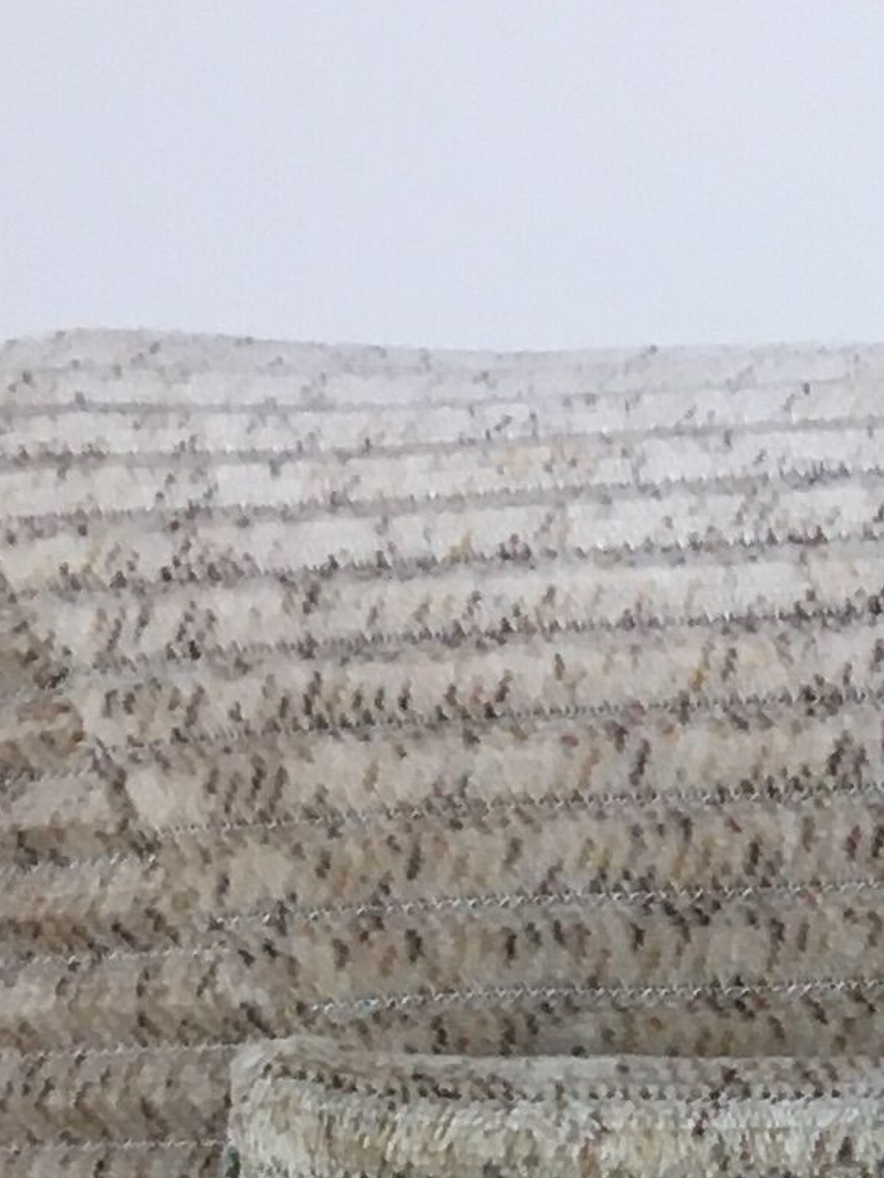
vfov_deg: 11.4
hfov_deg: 9.3
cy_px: 2549
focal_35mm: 151
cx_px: 1636
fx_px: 5139
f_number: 2.2
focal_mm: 4.15
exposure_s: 1/33
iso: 25
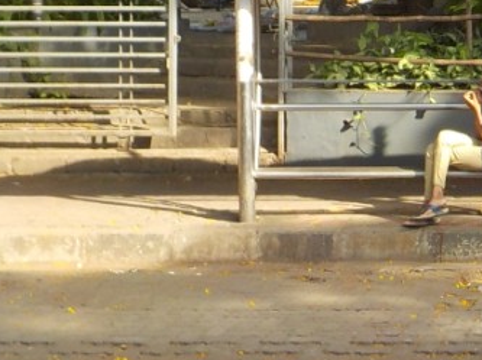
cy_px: -20
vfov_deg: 12.5
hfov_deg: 15.7
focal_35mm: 117
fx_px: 1627
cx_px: 695
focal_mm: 5.2
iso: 125
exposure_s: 1/200
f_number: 3.7
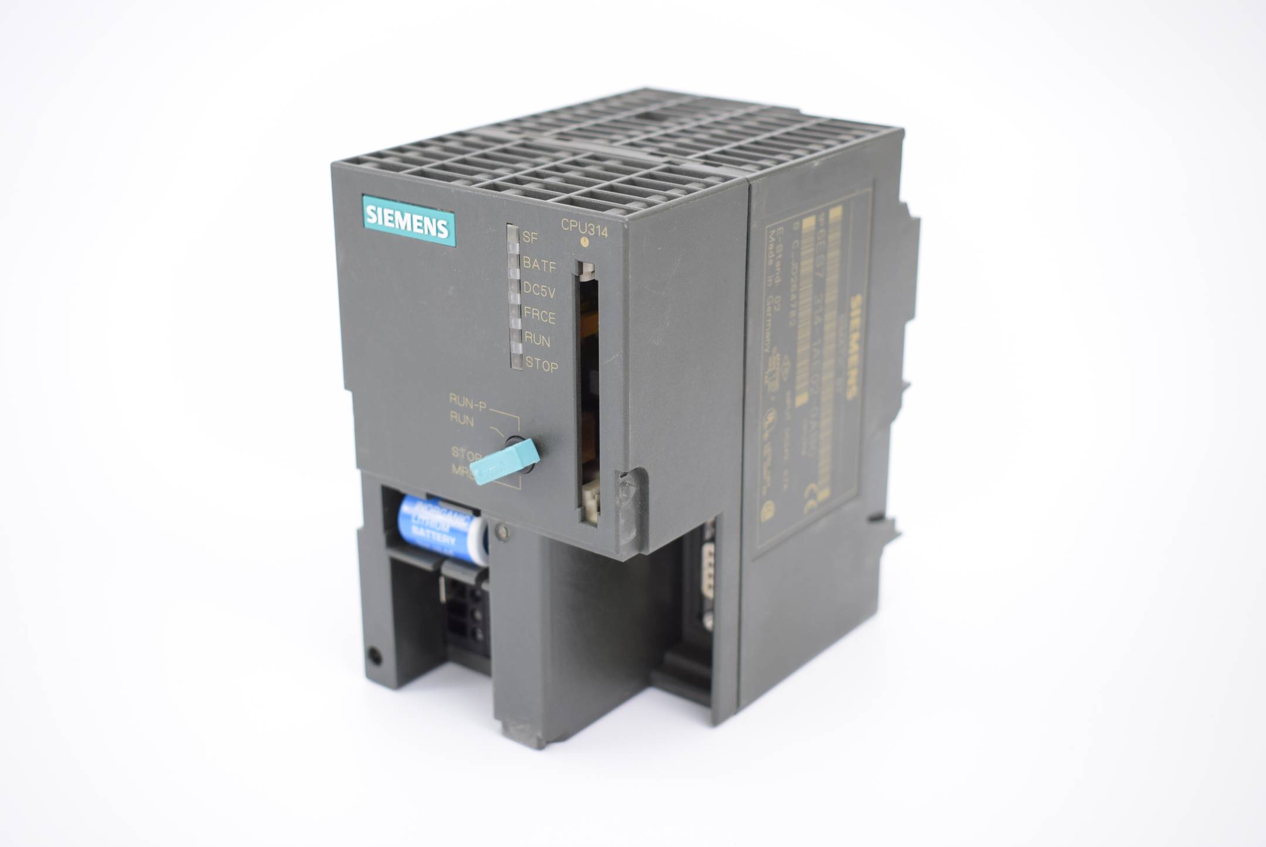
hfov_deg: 38.9
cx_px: 633
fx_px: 1795
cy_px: 424
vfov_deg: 26.5
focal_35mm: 51
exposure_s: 1/60
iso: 280
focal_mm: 34
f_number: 4.5
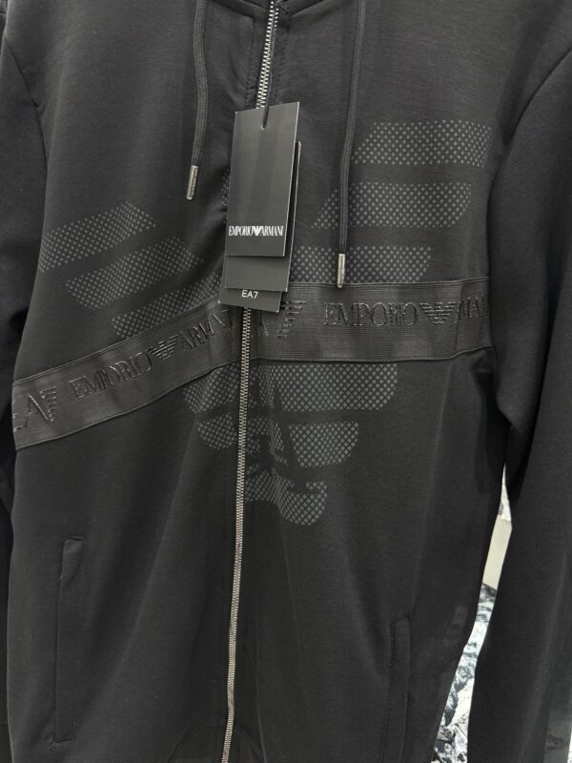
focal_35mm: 24
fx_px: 529
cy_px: 382
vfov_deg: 71.6
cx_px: 286
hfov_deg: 56.8
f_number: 1.78
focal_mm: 6.76
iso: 320
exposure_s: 1/50
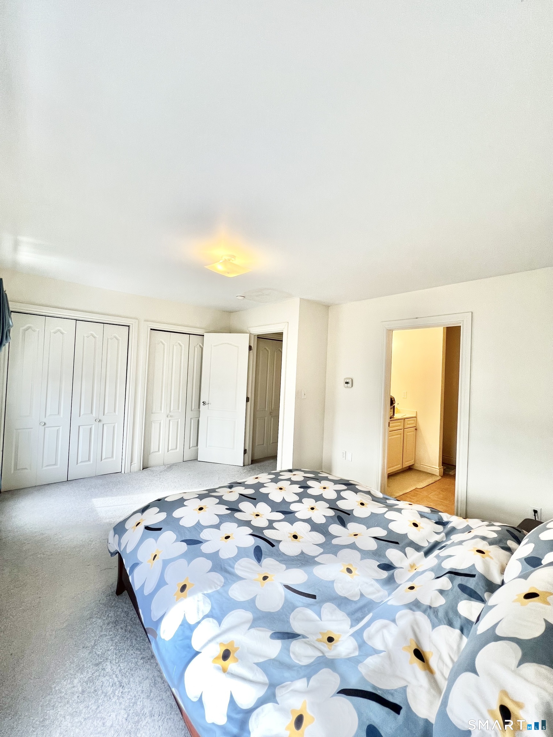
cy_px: 368
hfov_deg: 89.9
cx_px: 276
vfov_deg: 106.2
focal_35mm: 13
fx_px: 277
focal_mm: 1.57
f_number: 1.8
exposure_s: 1/120
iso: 100
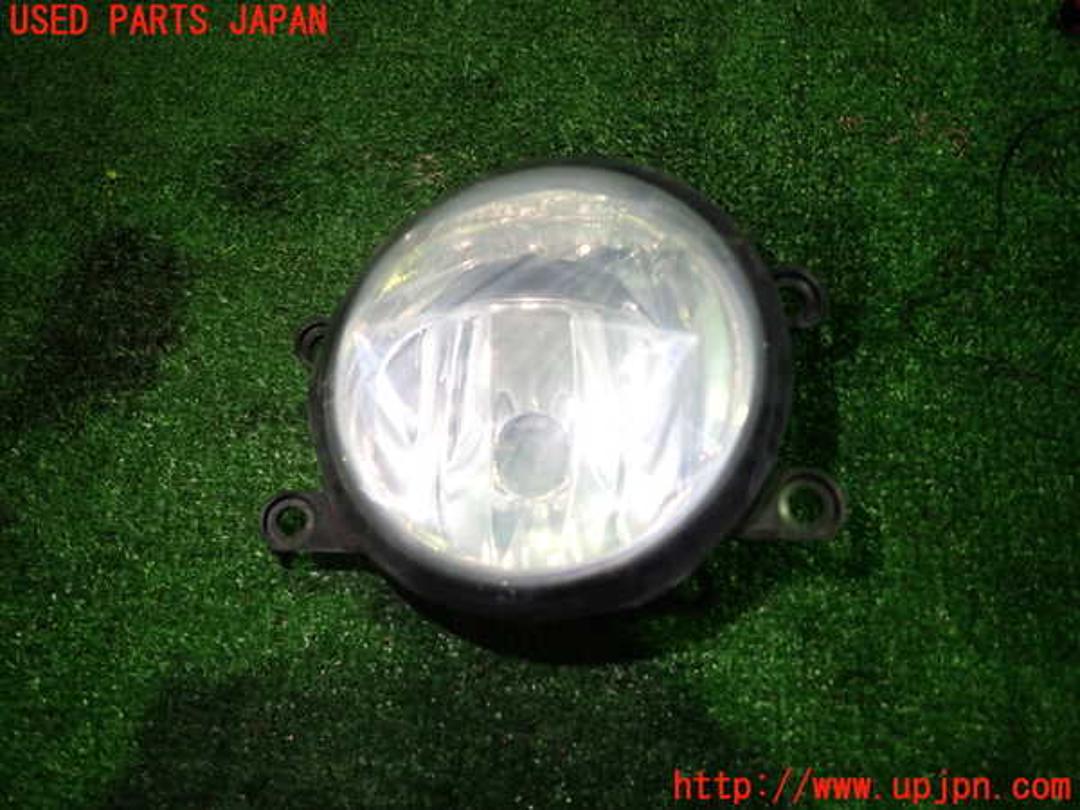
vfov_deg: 54.9
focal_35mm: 25
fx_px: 780
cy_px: 405
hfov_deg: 69.4
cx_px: 540
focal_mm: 4.5
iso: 200
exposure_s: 1/50
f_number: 2
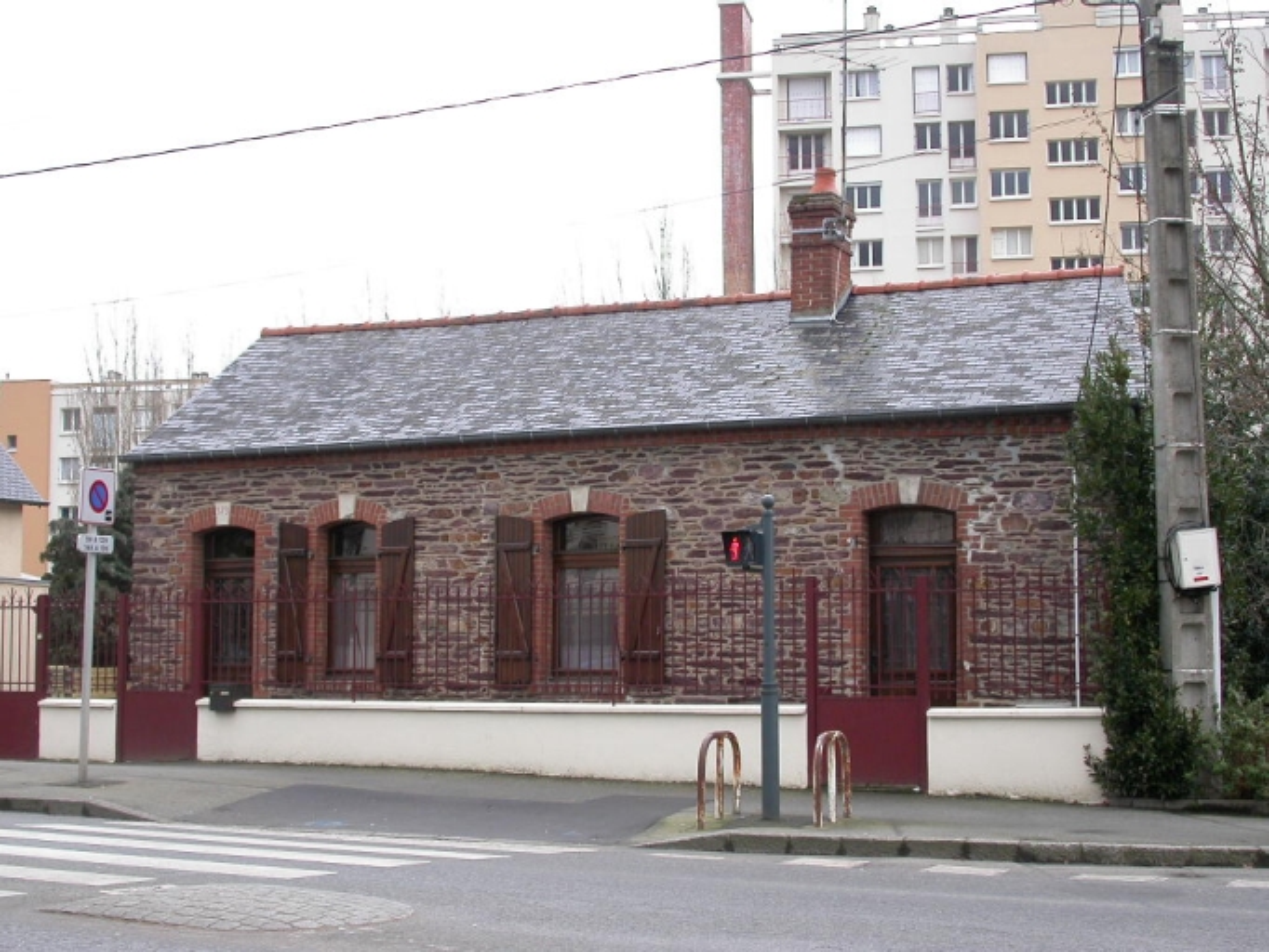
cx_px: 634
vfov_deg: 28.0
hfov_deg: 36.8
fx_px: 1907
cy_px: 476
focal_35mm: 52
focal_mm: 10.9
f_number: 3.7
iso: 100
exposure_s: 1/96.5
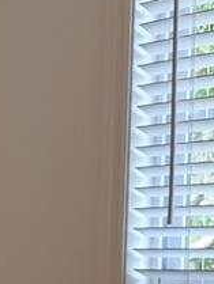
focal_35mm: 138
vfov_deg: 14.0
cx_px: -336
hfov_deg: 9.4
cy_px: 299
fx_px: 1136
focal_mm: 6.9
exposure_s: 1/120
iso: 71
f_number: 1.68
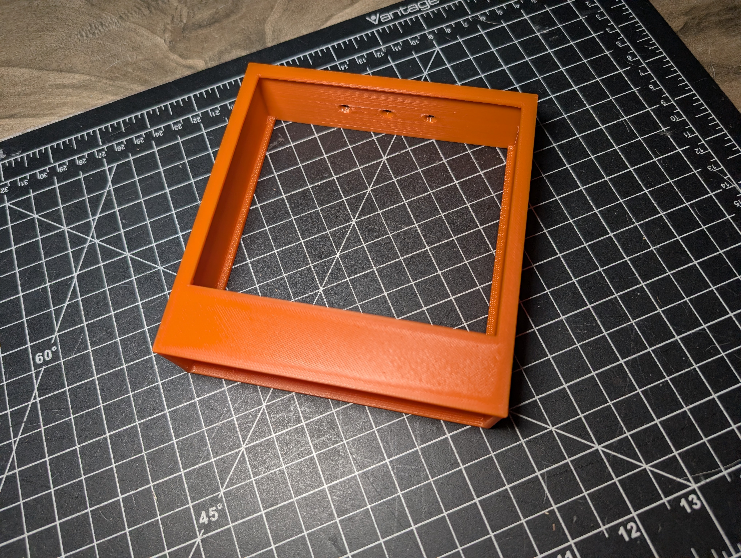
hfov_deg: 71.5
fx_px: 514
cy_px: 279
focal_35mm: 24
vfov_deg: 56.9
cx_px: 370
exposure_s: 1/262
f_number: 1.68
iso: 130
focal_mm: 6.9
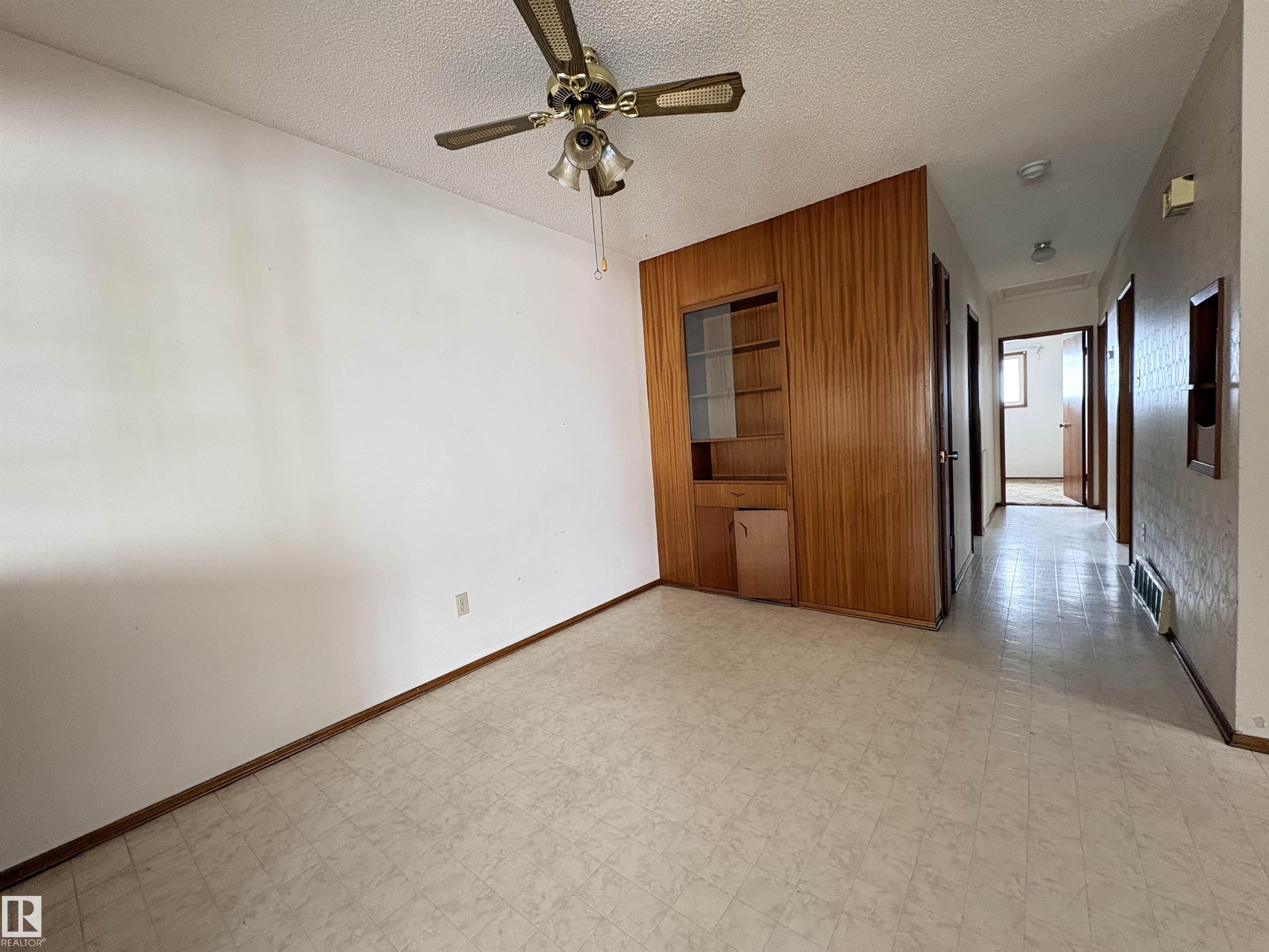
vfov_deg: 85.7
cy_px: 476
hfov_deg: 102.1
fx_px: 513
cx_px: 634
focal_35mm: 14
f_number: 2.2
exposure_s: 1/60
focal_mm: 2.22
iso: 250
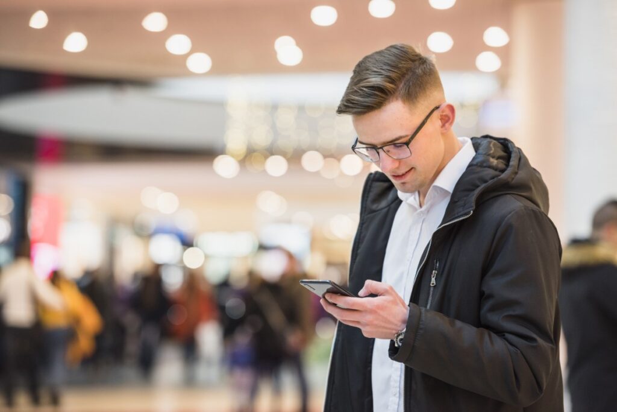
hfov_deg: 14.7
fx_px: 2400
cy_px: 206
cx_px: 308
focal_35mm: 140
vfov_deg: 9.8
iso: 500
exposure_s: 1/100
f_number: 3.2
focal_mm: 140
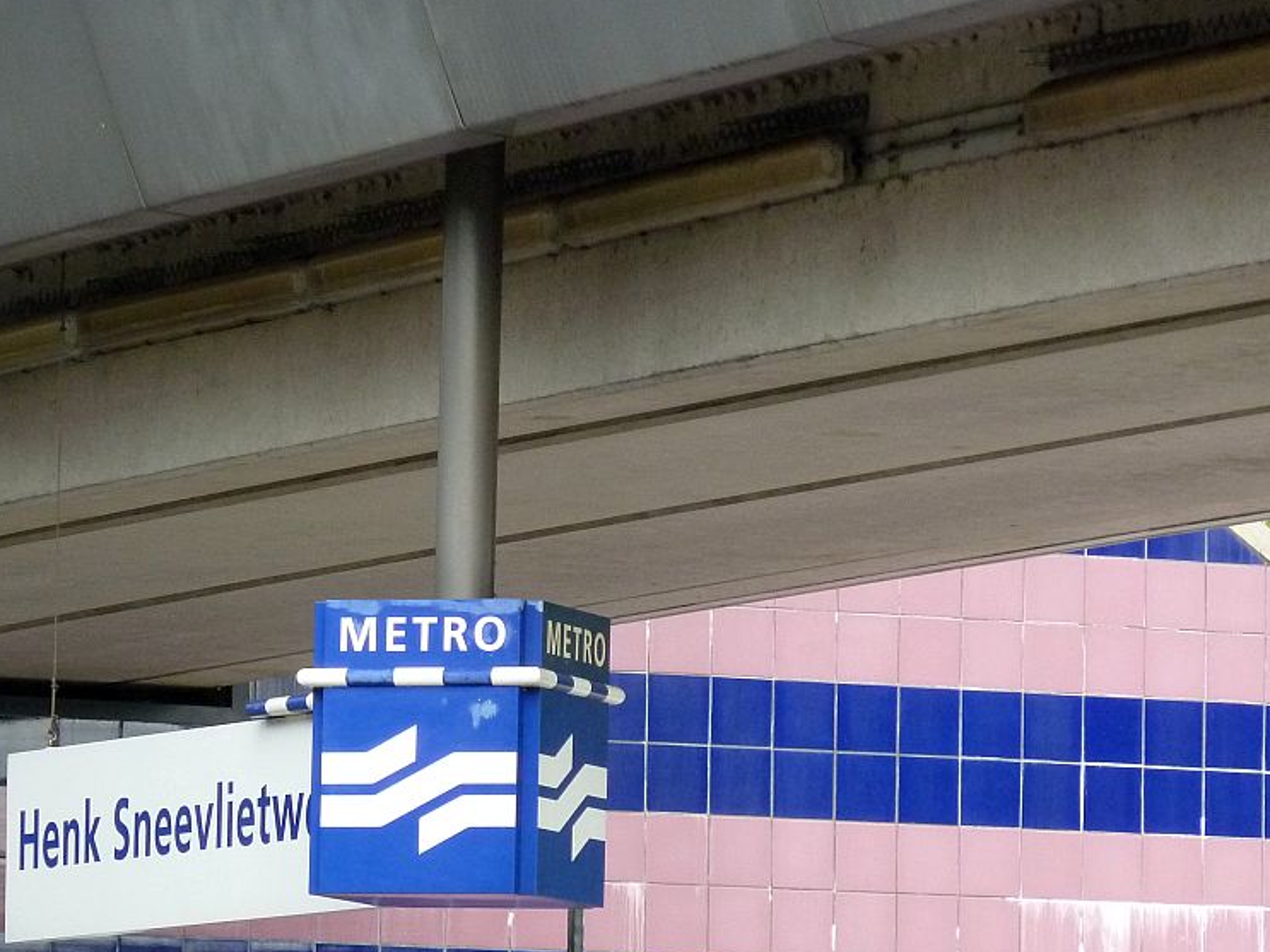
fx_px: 11372
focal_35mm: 310
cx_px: 586
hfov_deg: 6.4
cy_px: 576
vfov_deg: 4.8
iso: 400
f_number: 4.6
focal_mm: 37
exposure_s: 1/320
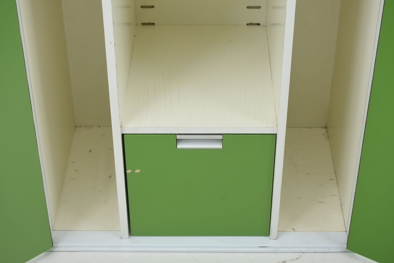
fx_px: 789
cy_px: 132
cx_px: 197
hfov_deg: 28.1
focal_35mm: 72
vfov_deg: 19.0
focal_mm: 48
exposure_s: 1/160
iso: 200
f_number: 9
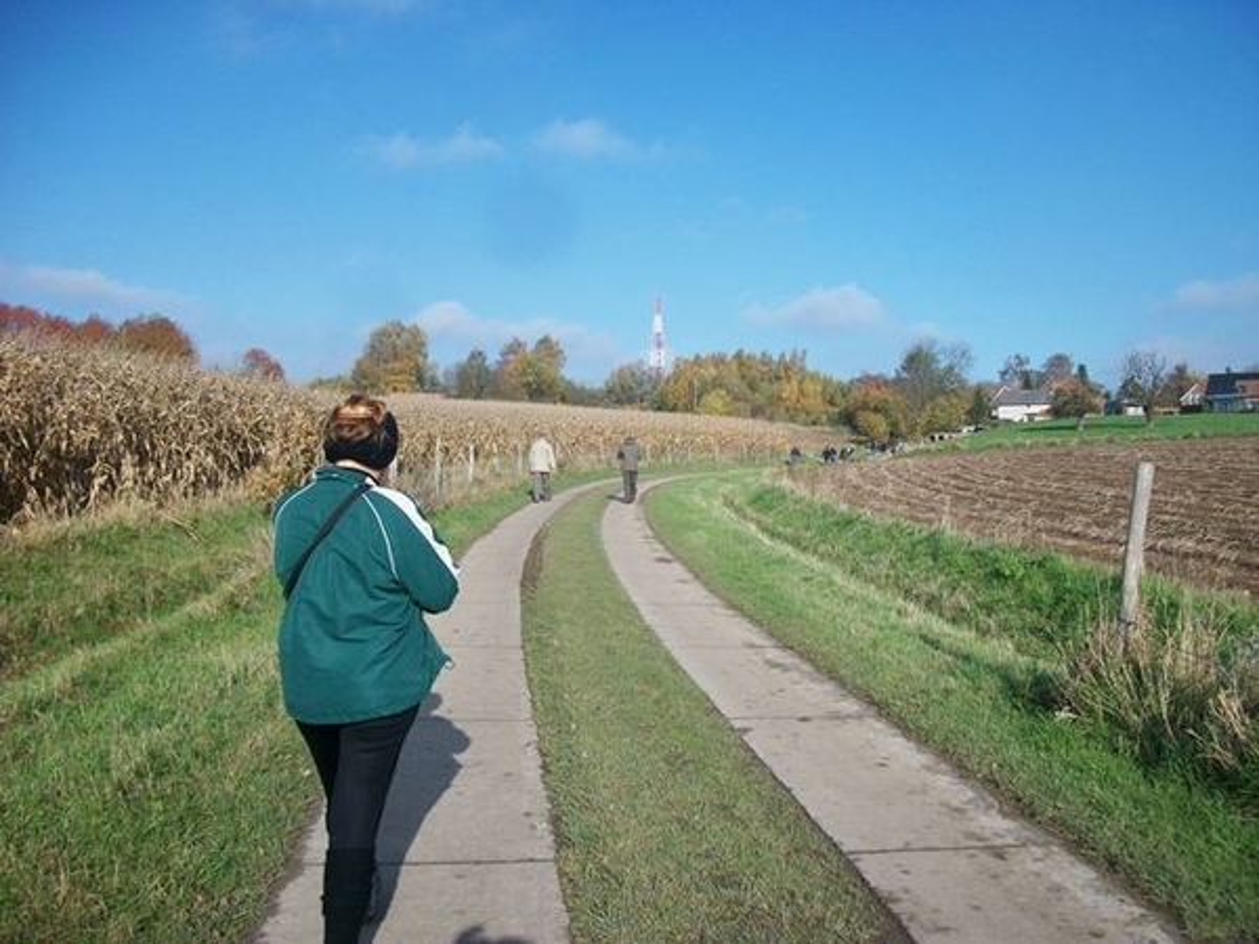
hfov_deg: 56.8
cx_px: 630
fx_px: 1164
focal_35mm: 32
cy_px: 472
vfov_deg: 44.2
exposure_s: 1/160
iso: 80
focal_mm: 5.7
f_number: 8.8
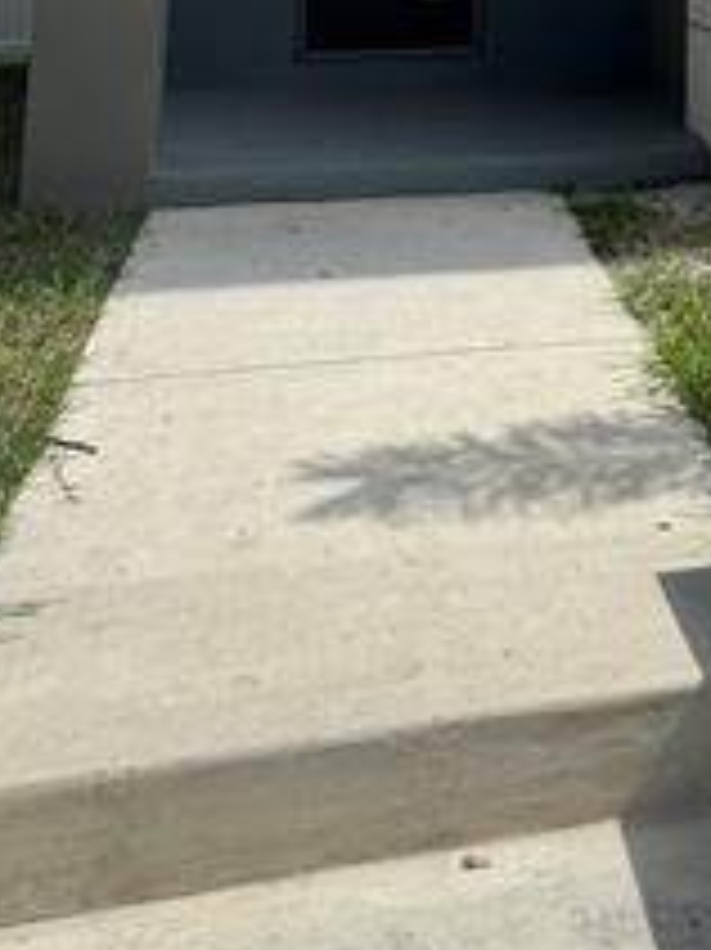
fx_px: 1398
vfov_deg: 29.2
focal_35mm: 51
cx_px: 684
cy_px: -329
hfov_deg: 27.2
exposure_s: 1/569
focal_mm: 2.22
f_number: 2.2
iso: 50
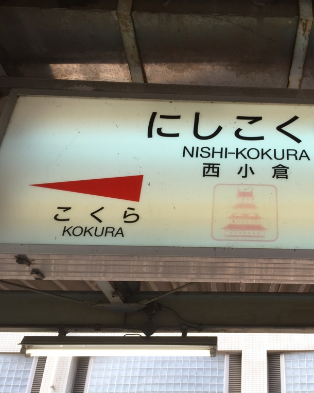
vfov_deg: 47.9
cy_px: 196
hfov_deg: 37.6
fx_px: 442
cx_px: 256
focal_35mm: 38
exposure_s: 1/347
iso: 32
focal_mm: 4.15
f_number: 2.2
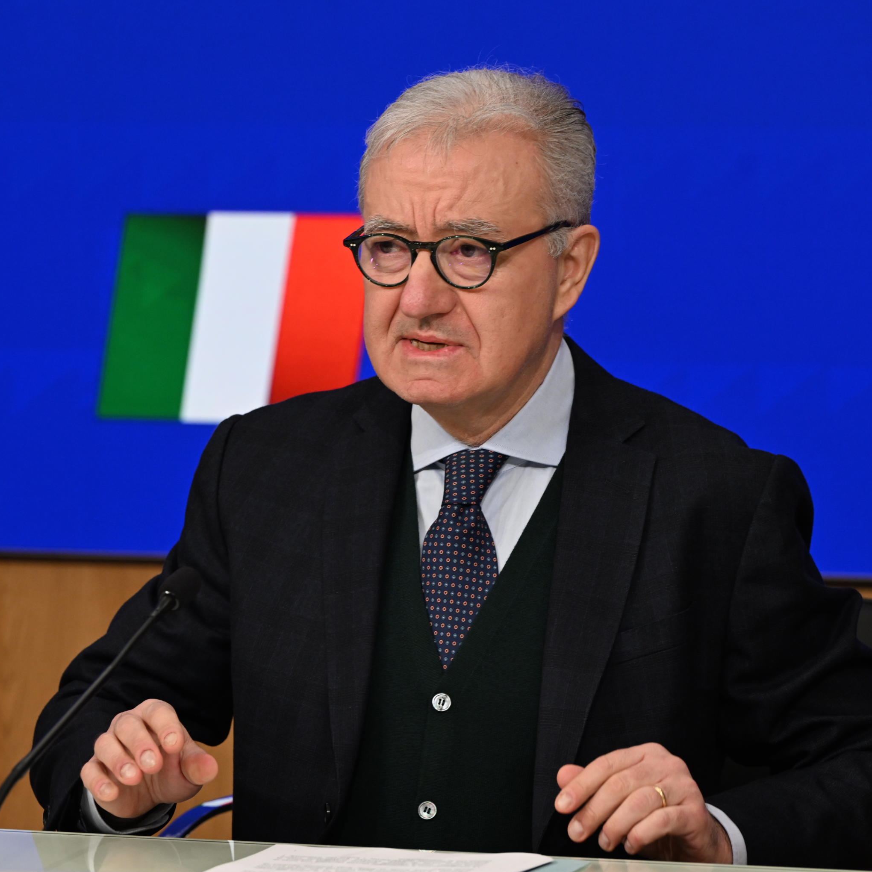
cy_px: 437
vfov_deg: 7.8
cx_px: 434
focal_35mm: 224
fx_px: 6384
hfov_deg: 7.8
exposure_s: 1/320
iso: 1250
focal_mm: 175
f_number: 5
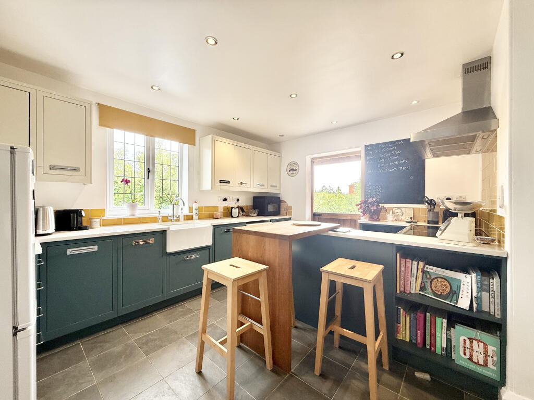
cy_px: 200
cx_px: 267
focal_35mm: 14
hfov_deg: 102.1
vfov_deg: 85.7
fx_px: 216
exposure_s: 1/100
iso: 64
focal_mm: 2.22
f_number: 2.2
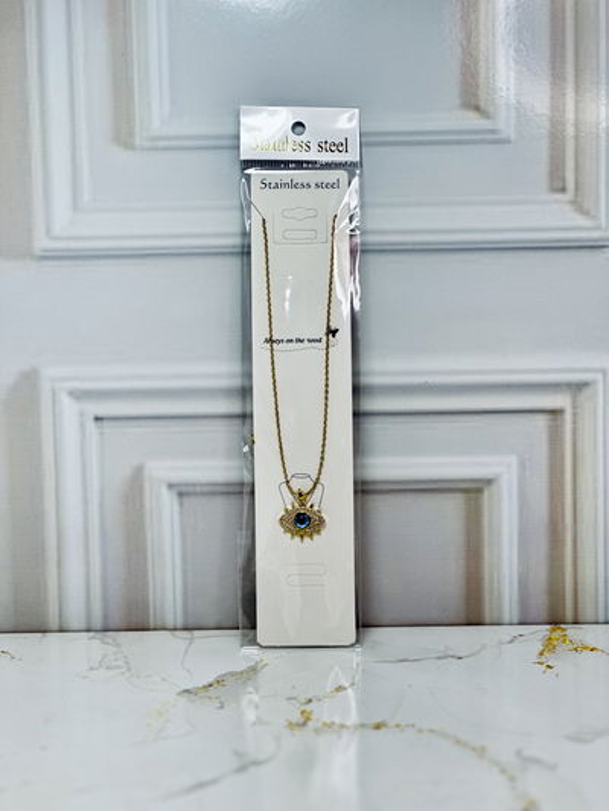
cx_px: 304
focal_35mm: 77
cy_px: 406
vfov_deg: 25.3
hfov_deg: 19.1
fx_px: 1805
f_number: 2.8
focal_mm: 9
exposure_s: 1/100
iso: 100
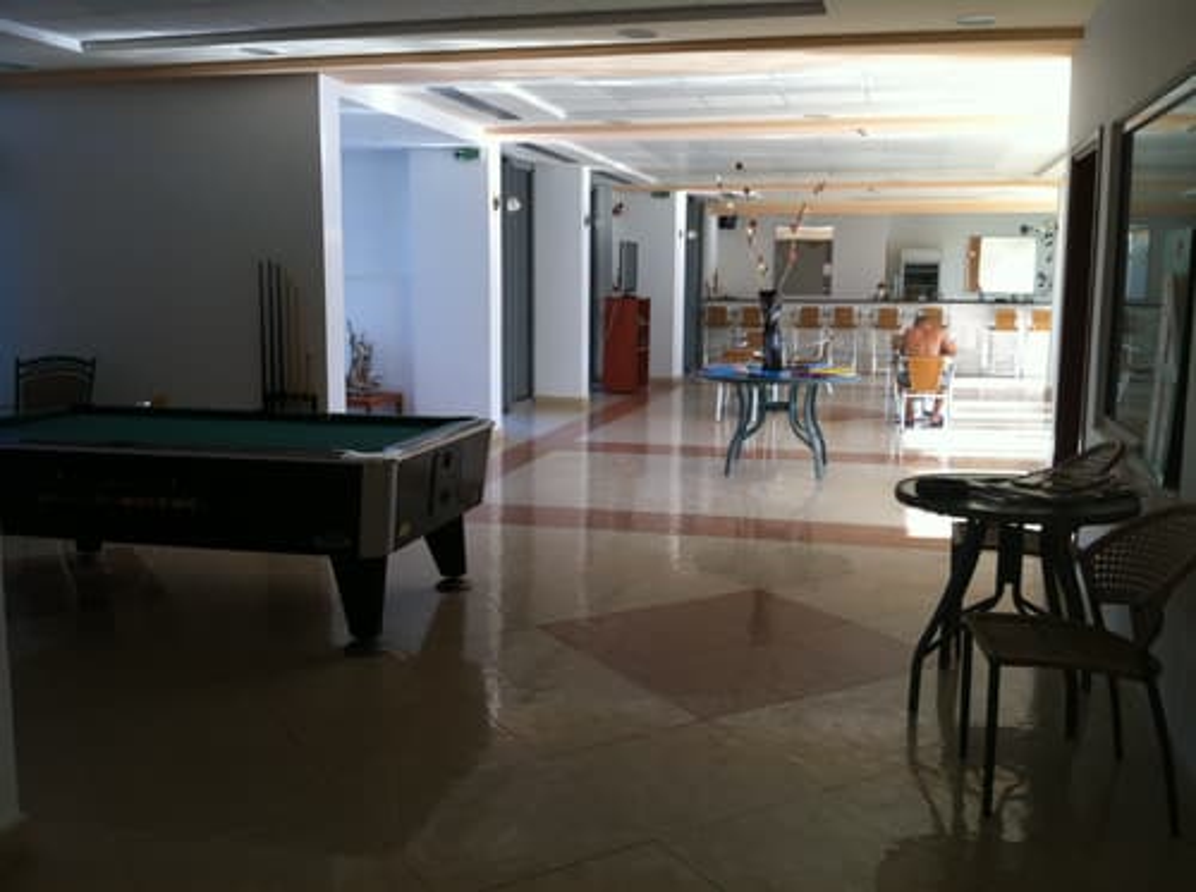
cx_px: 598
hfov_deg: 52.7
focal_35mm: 35
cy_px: 446
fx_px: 1207
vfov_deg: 40.6
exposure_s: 1/120
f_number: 2.8
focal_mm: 3.85
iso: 80
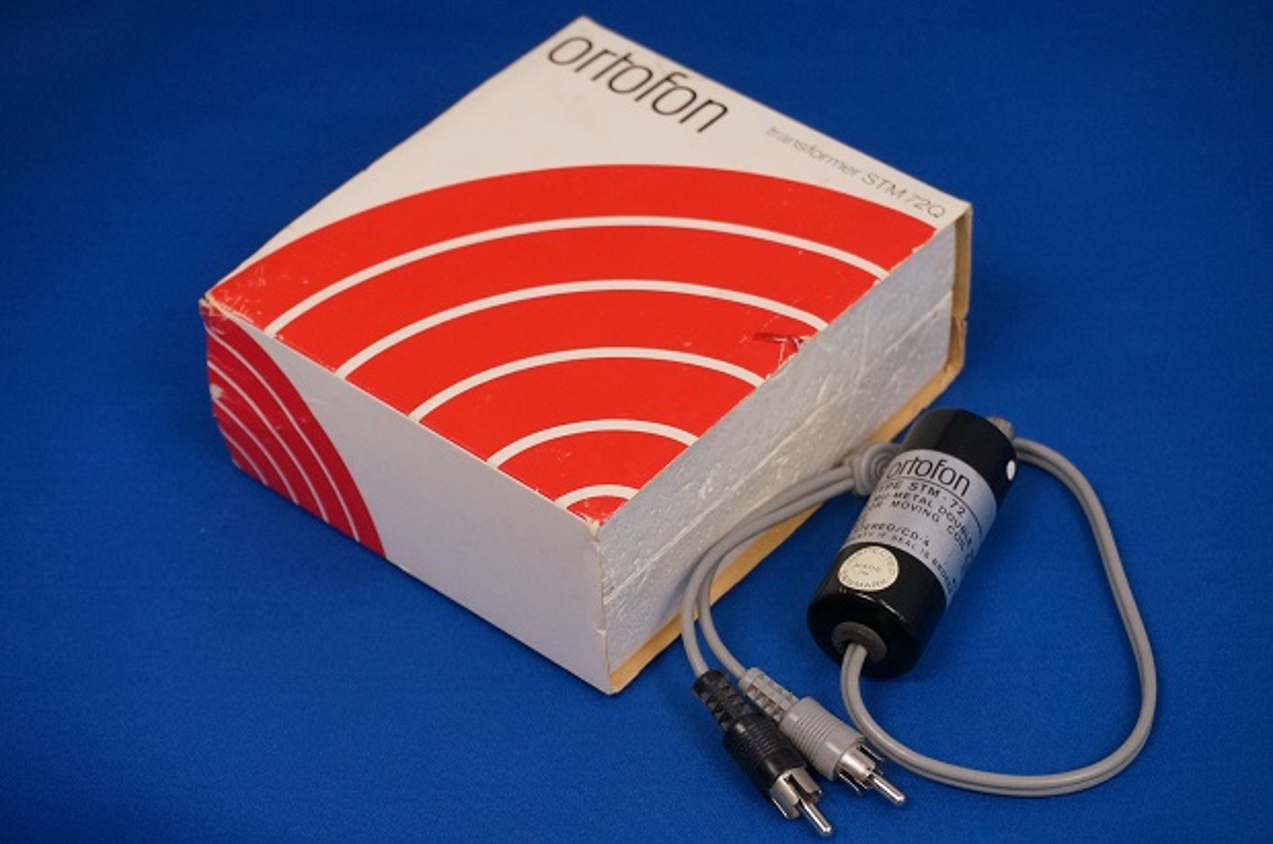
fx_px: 2647
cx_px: 636
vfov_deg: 18.1
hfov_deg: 27.0
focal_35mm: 75
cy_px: 422
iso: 1600
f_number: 7.1
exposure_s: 1/200
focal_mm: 50
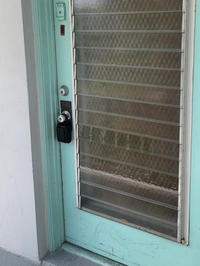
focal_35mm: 40
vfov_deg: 45.6
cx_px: 98
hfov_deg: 35.9
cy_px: 76
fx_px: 308
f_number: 1.8
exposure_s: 1/337
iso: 25
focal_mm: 4.25
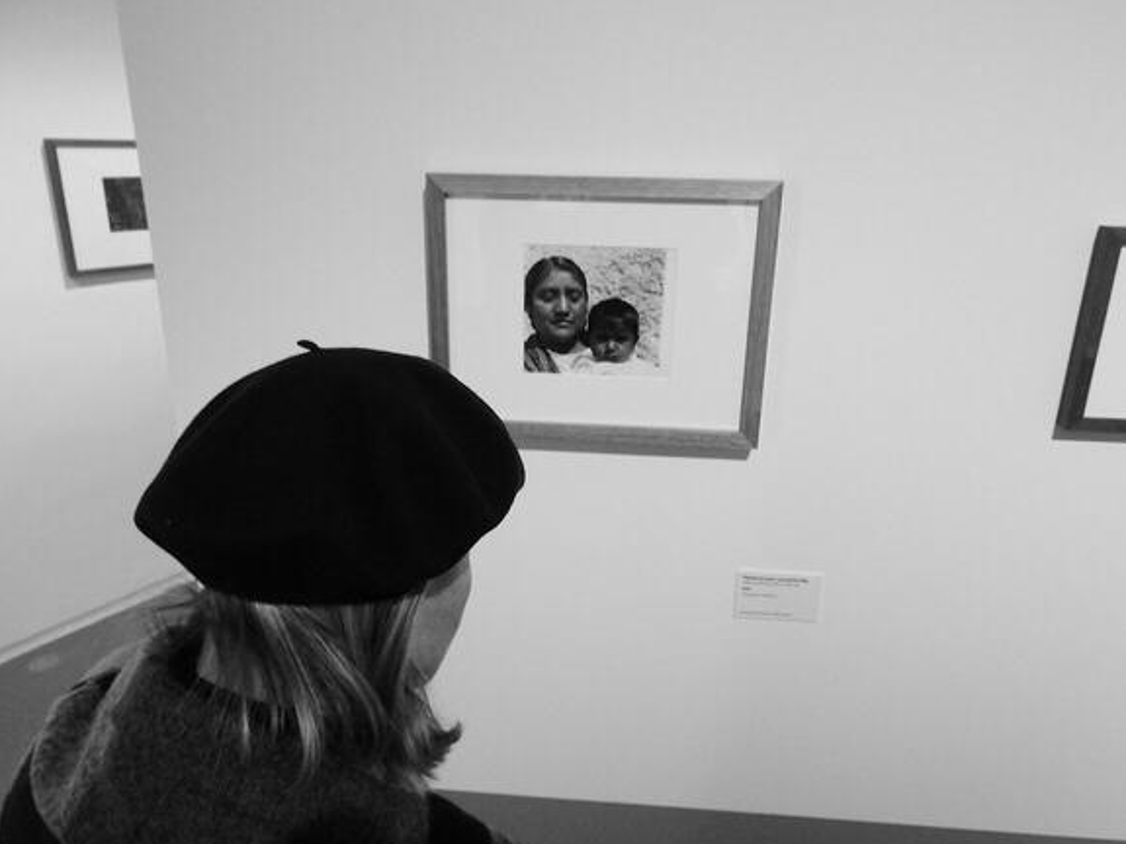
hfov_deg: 69.4
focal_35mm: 25
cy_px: 422
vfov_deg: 54.9
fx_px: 813
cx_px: 567
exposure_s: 1/8
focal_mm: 4.3
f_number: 3.3
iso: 500
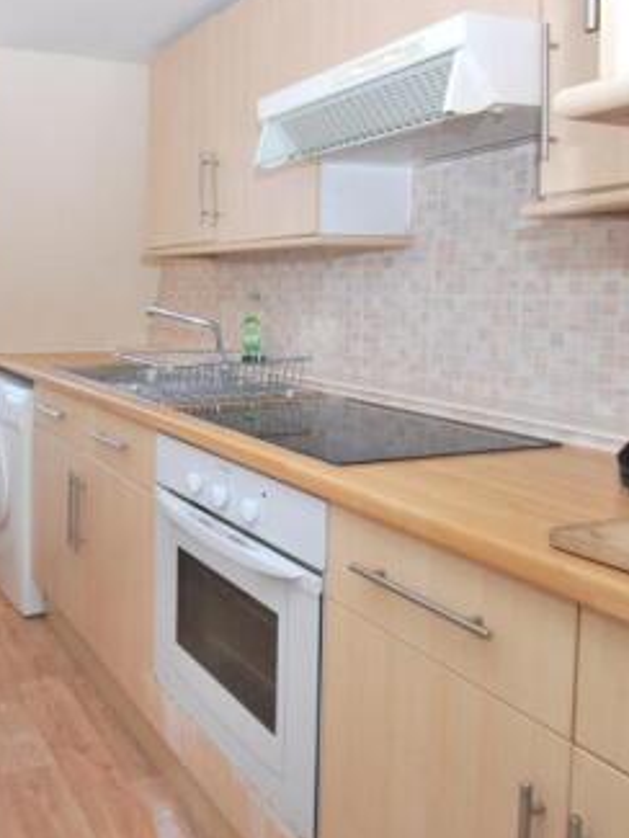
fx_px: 702
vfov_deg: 60.5
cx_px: 71
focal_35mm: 29
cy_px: 298
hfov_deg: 44.2
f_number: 5.6
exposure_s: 1/125
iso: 180
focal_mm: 10
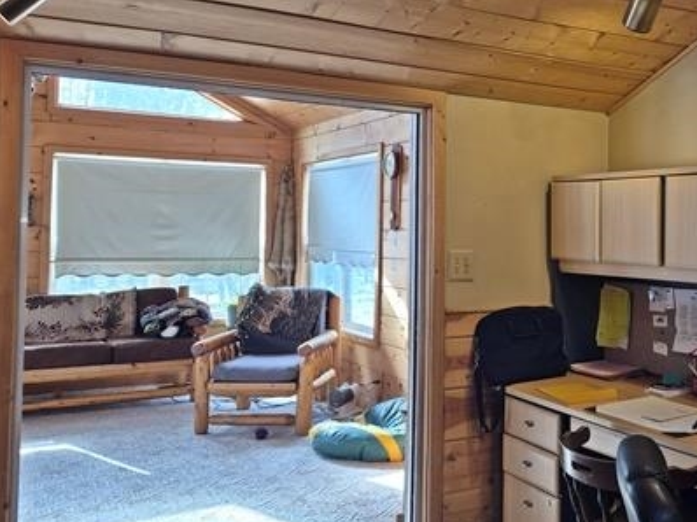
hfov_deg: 47.8
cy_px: 194
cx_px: 543
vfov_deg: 38.4
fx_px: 745
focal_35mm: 37
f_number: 1.8
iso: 160
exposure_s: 1/120
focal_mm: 5.4
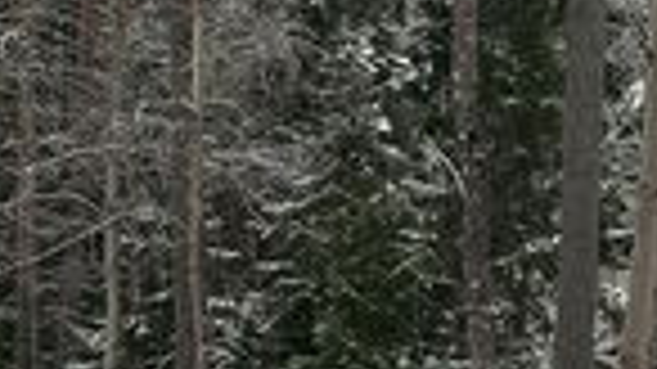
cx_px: 418
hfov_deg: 17.3
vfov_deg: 9.6
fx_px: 2159
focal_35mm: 124
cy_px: 468
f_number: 1.6
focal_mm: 5.1
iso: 125
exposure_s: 1/121
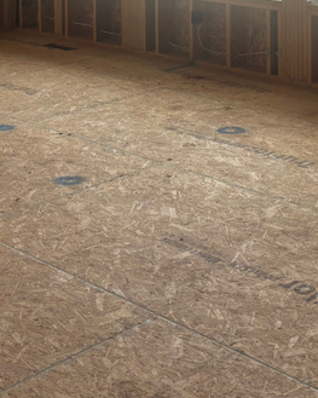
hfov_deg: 19.4
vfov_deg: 22.5
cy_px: -64
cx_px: 190
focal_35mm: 79
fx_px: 930
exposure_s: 1/121
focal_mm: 5.96
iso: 32
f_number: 1.6
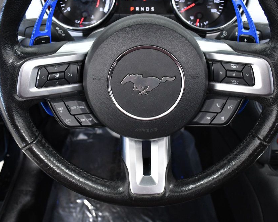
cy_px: 109
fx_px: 313
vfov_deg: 39.1
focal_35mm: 38
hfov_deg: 47.9
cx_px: 148
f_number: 5.6
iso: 2500
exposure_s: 1/125
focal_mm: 22
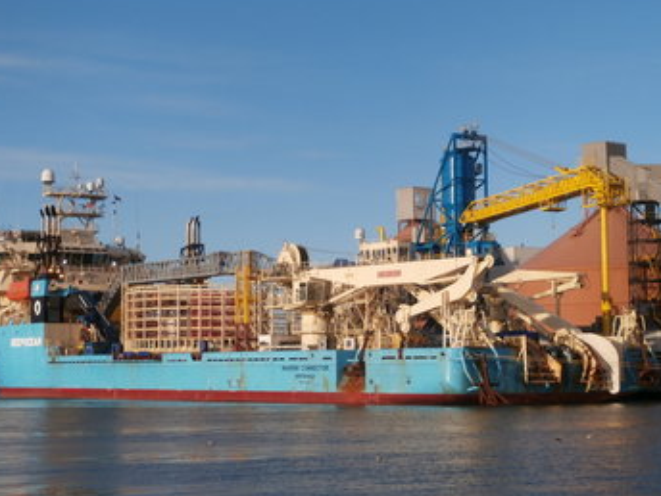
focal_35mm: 79
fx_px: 1509
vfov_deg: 18.7
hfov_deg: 24.7
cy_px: 281
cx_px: 298
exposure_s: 1/640
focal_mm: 12.1
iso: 100
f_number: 4.7
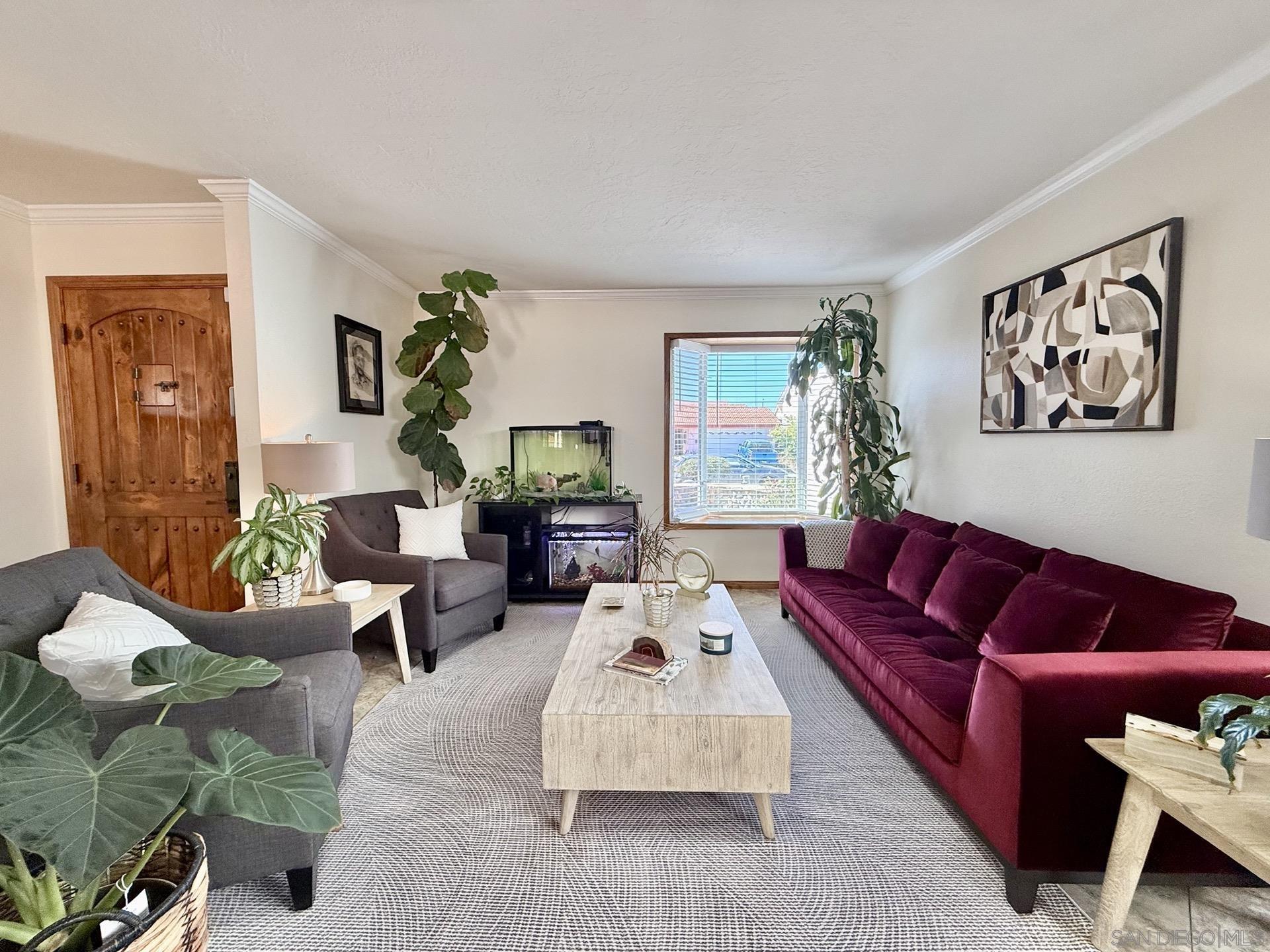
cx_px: 635
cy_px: 476
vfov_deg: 85.7
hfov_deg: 102.1
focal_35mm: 14
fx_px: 514
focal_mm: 2.22
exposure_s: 1/120
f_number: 2.2
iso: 125
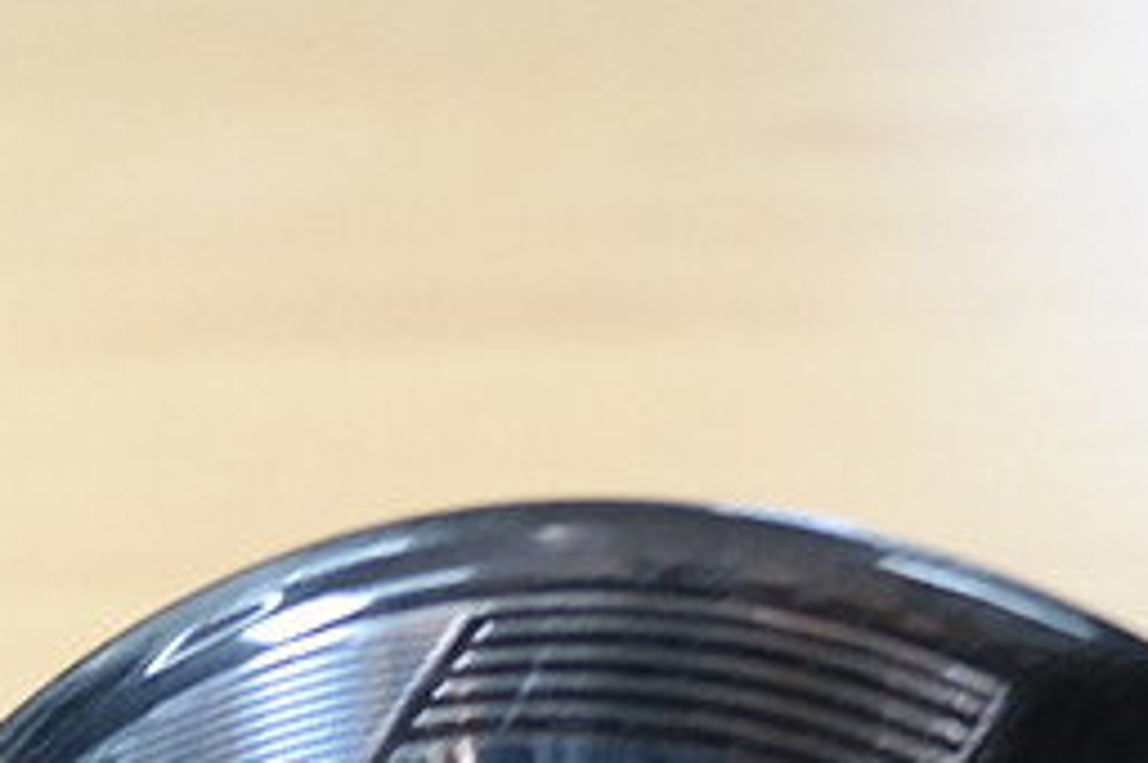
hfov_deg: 15.5
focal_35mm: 132
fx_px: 4204
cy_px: 1566
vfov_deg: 9.6
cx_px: 460
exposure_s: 1/30
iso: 400
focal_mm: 20
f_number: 3.5
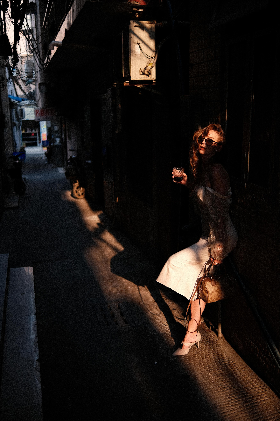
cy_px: 210
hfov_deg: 37.9
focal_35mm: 35
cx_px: 140
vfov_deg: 54.4
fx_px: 408
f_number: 1.4
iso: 160
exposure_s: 1/640
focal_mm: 23
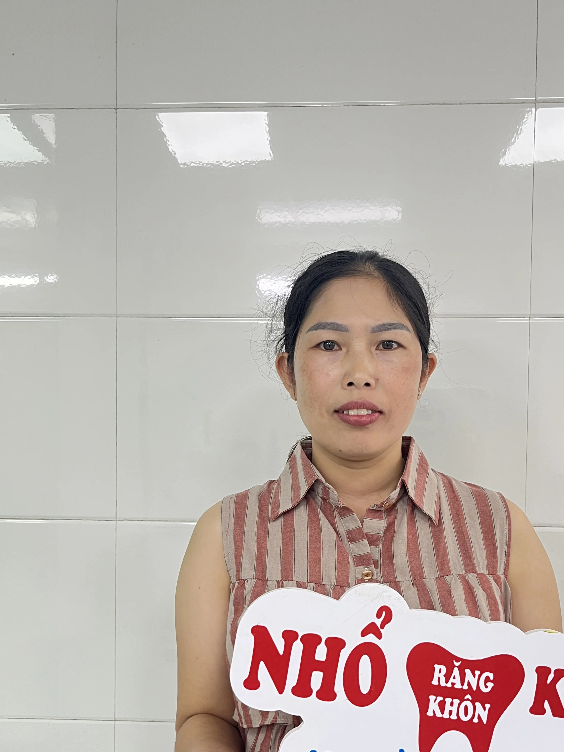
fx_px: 782
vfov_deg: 50.7
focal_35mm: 36
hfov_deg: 39.6
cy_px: 480
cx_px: 324
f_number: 1.6
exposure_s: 1/50
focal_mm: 5.1
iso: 80
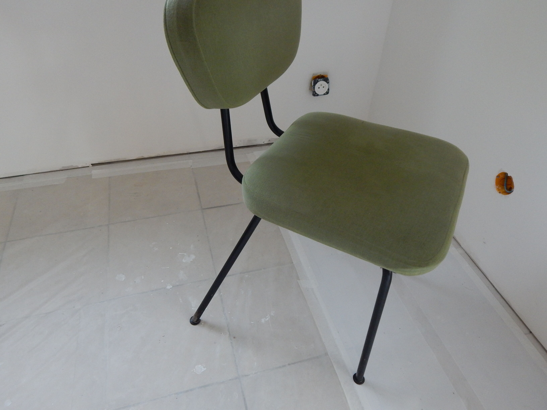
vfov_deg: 54.9
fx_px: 395
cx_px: 274
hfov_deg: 69.4
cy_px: 205
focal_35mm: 25
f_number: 3.1
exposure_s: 1/80
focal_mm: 4.5
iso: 400
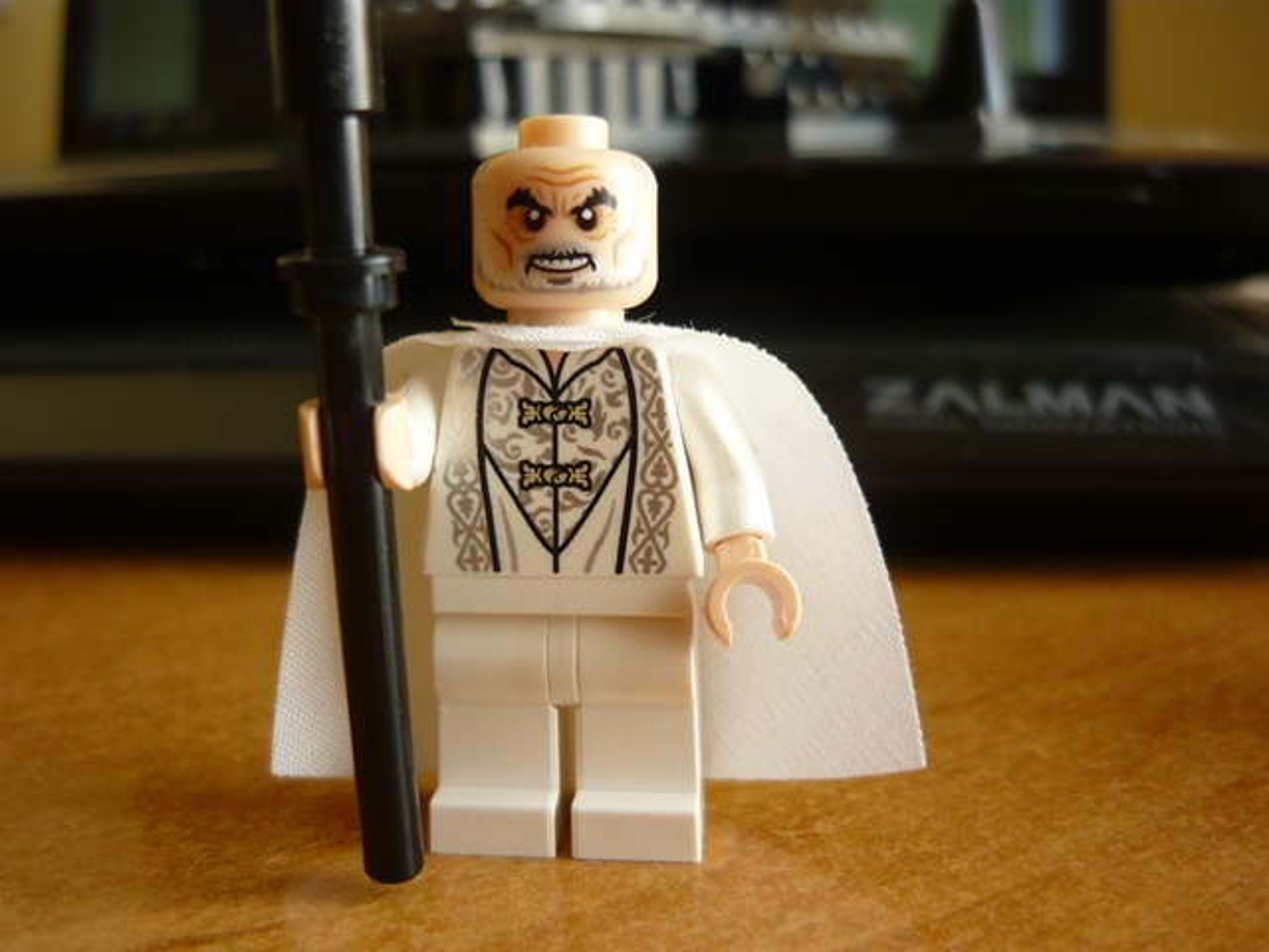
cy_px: 476
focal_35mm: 33
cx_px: 634
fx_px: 1210
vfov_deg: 42.9
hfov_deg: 55.4
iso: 100
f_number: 2.8
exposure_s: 1/60
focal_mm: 5.5
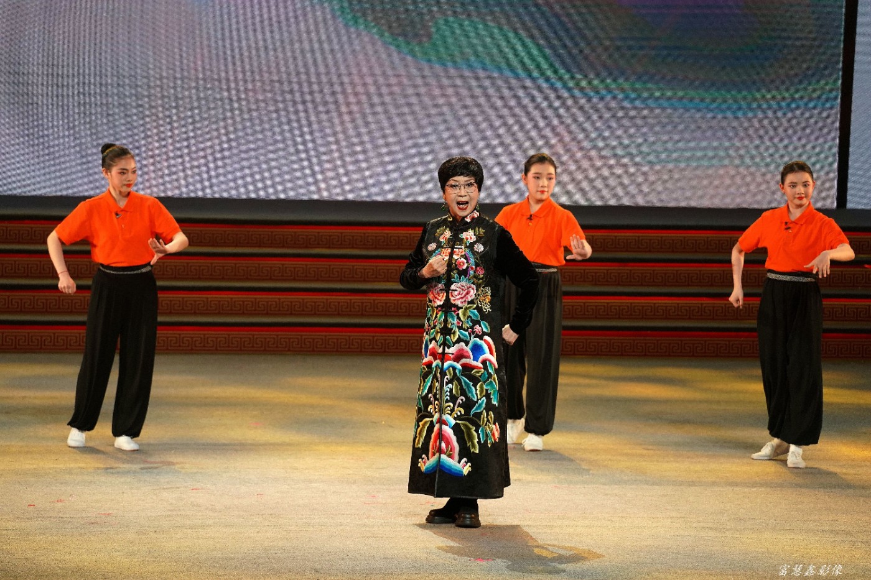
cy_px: 290
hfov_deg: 10.3
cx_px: 436
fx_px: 4838
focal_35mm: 200
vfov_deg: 6.9
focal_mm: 200
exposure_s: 1/250
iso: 1000
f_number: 5.6
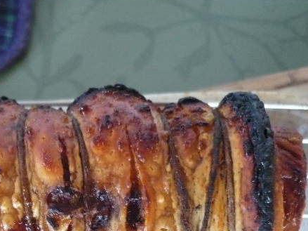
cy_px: 213
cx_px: 89
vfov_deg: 21.7
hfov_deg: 29.1
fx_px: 587
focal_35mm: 66
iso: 400
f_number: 2.8
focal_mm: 5.8
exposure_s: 1/20
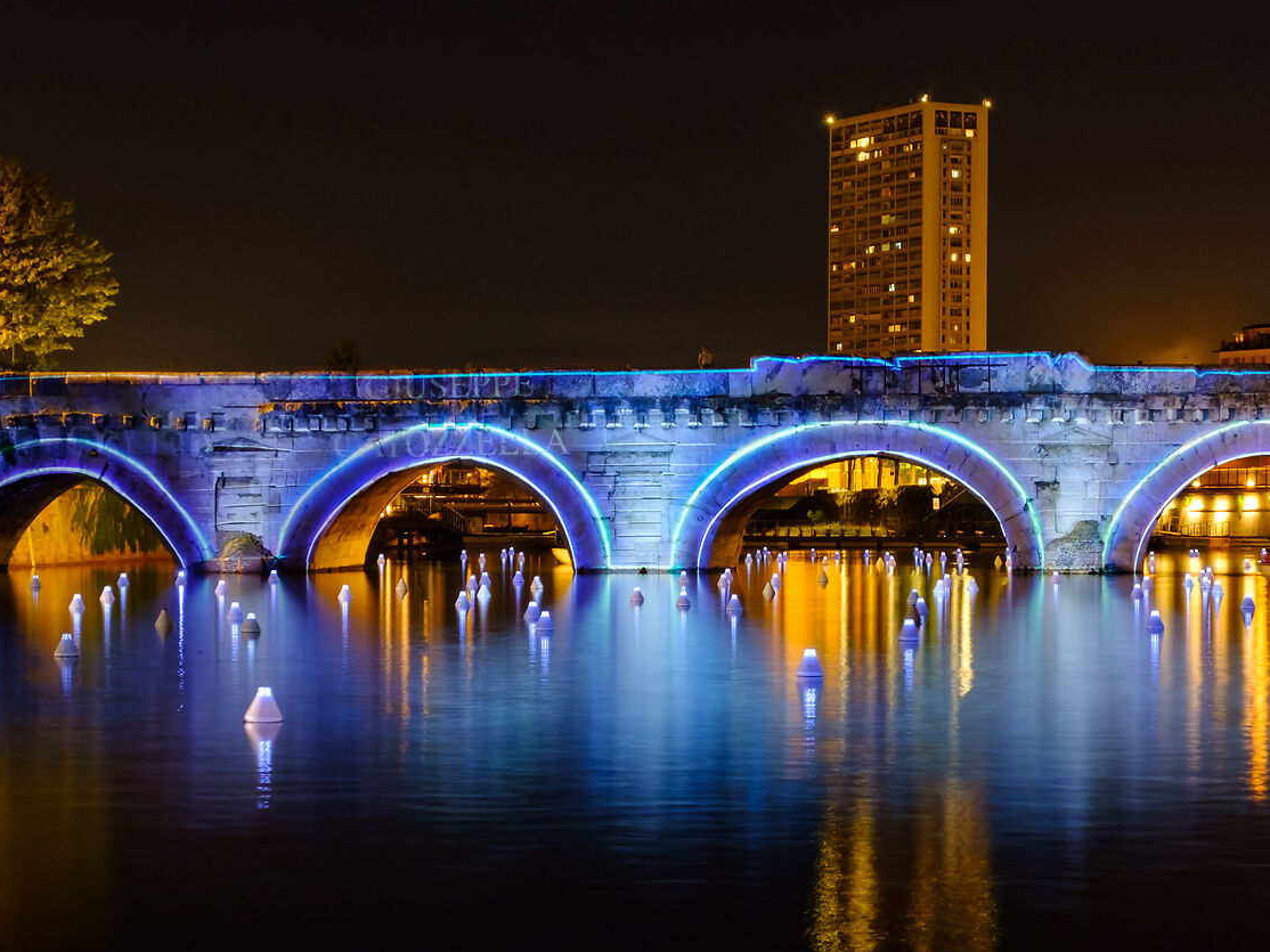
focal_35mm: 87
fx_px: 3191
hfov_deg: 22.5
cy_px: 621
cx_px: 798
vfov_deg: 16.9
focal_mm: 27.7
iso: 80
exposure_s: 10
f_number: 8
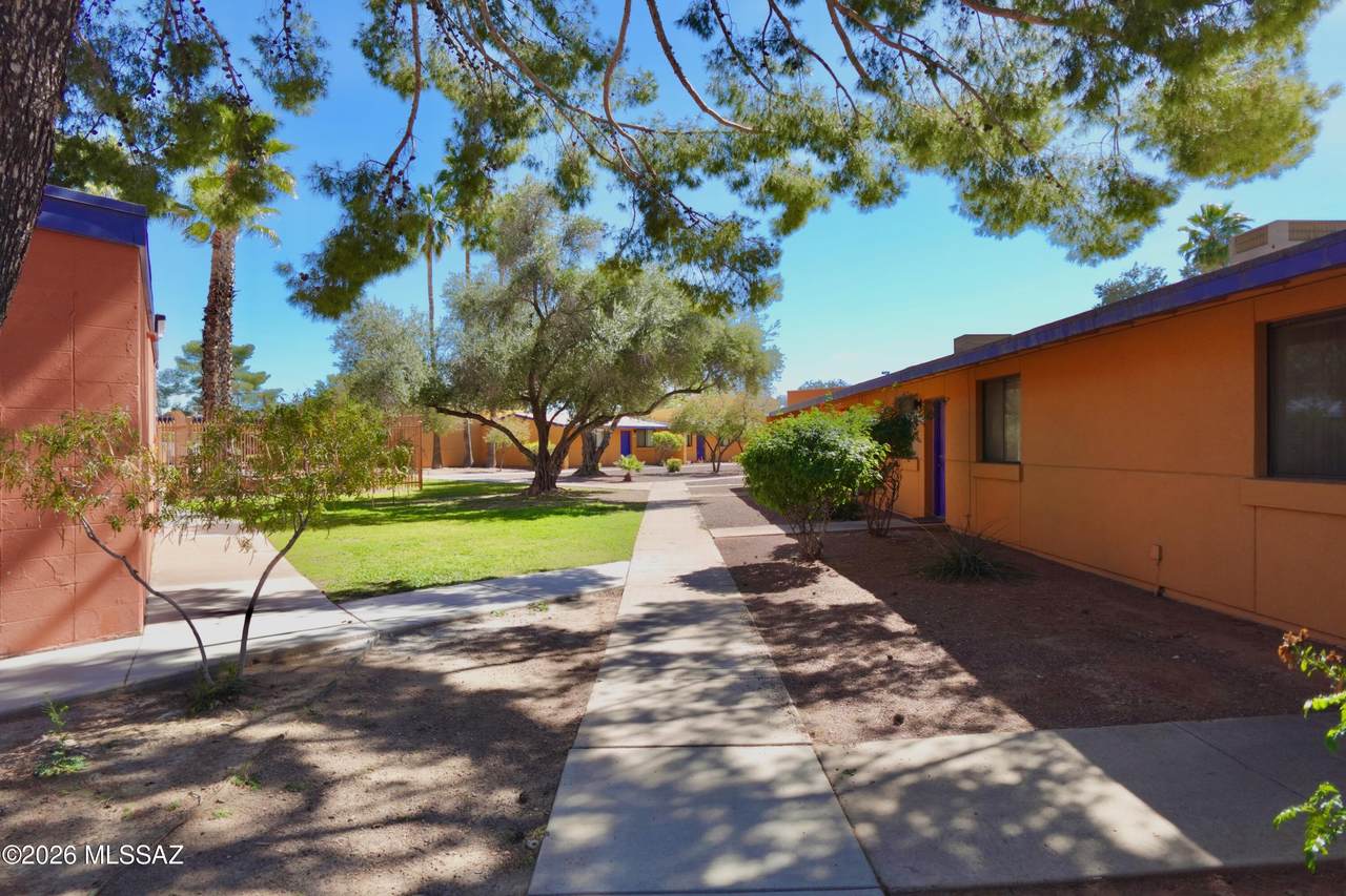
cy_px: 448
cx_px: 673
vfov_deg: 61.9
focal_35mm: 20
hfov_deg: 84.0
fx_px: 748
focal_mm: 7.6
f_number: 2
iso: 125
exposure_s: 1/2000
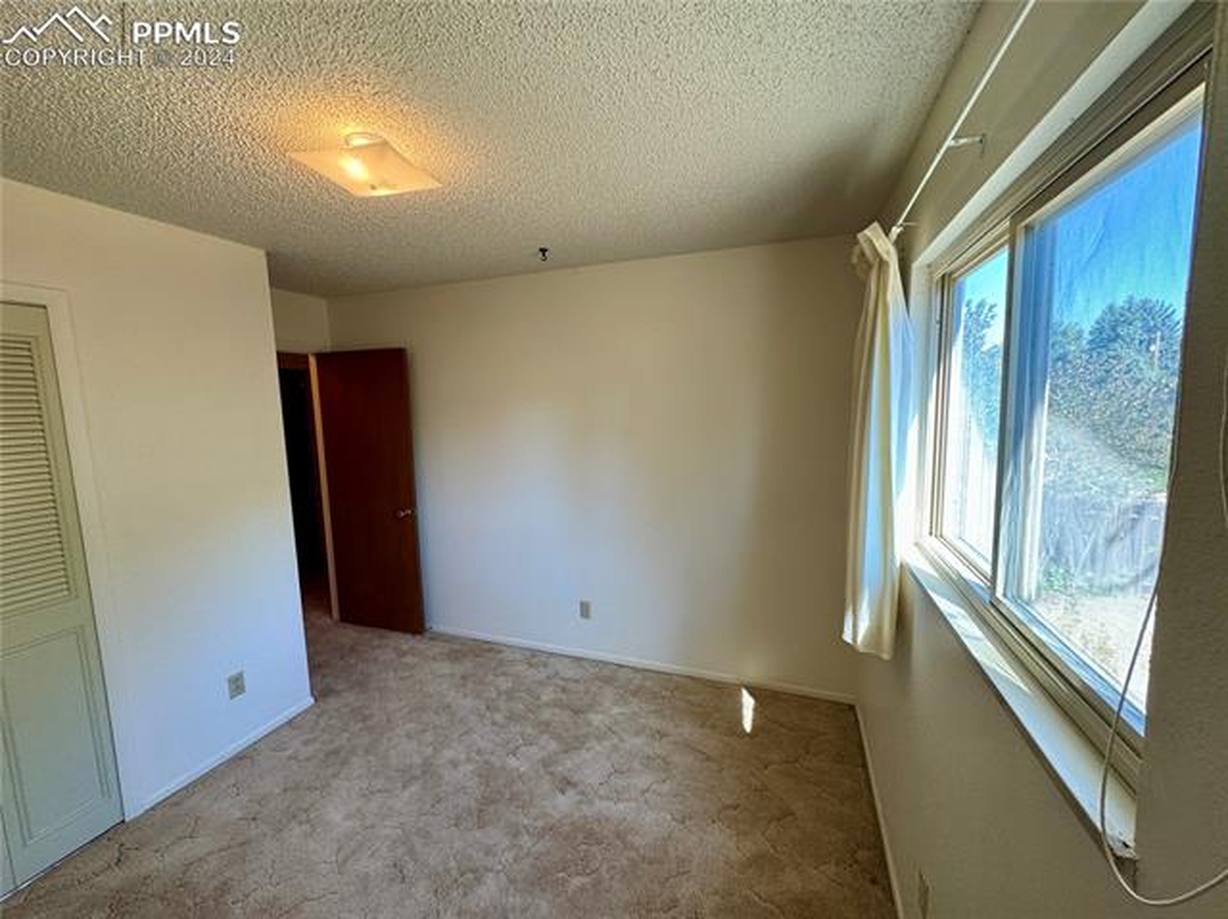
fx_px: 496
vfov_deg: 85.6
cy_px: 460
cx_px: 614
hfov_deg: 102.1
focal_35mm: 14
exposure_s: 1/120
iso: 160
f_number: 2.2
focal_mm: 2.22
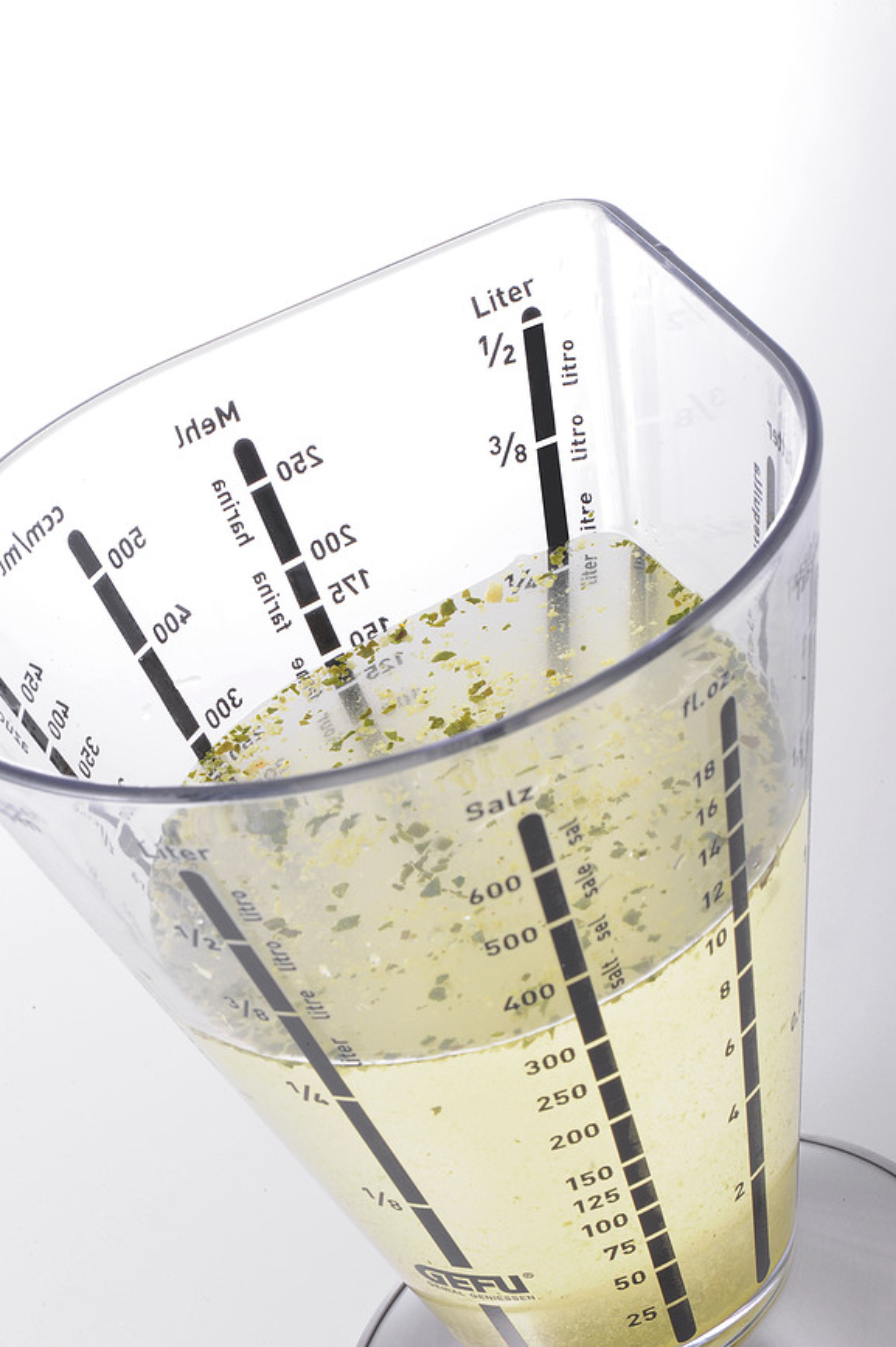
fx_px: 3924
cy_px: 674
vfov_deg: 19.5
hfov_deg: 13.0
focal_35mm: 105
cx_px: 448
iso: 640
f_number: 29
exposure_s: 1/200
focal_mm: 105
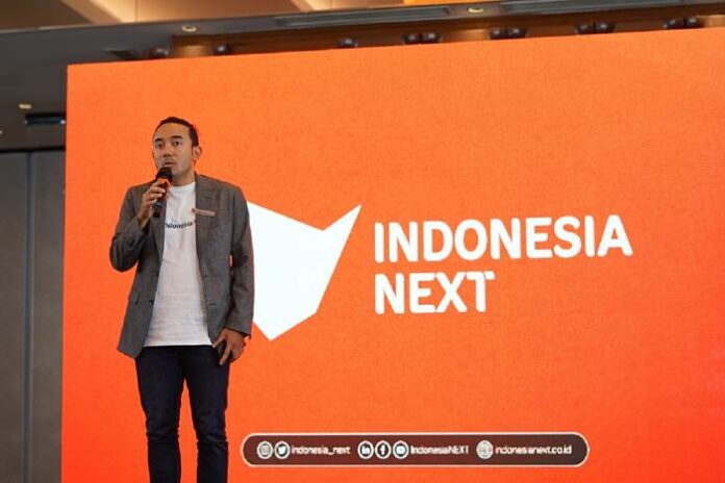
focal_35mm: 75
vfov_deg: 18.2
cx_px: 362
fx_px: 1510
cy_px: 242
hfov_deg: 27.0
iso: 400
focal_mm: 50
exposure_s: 1/160
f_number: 2.2
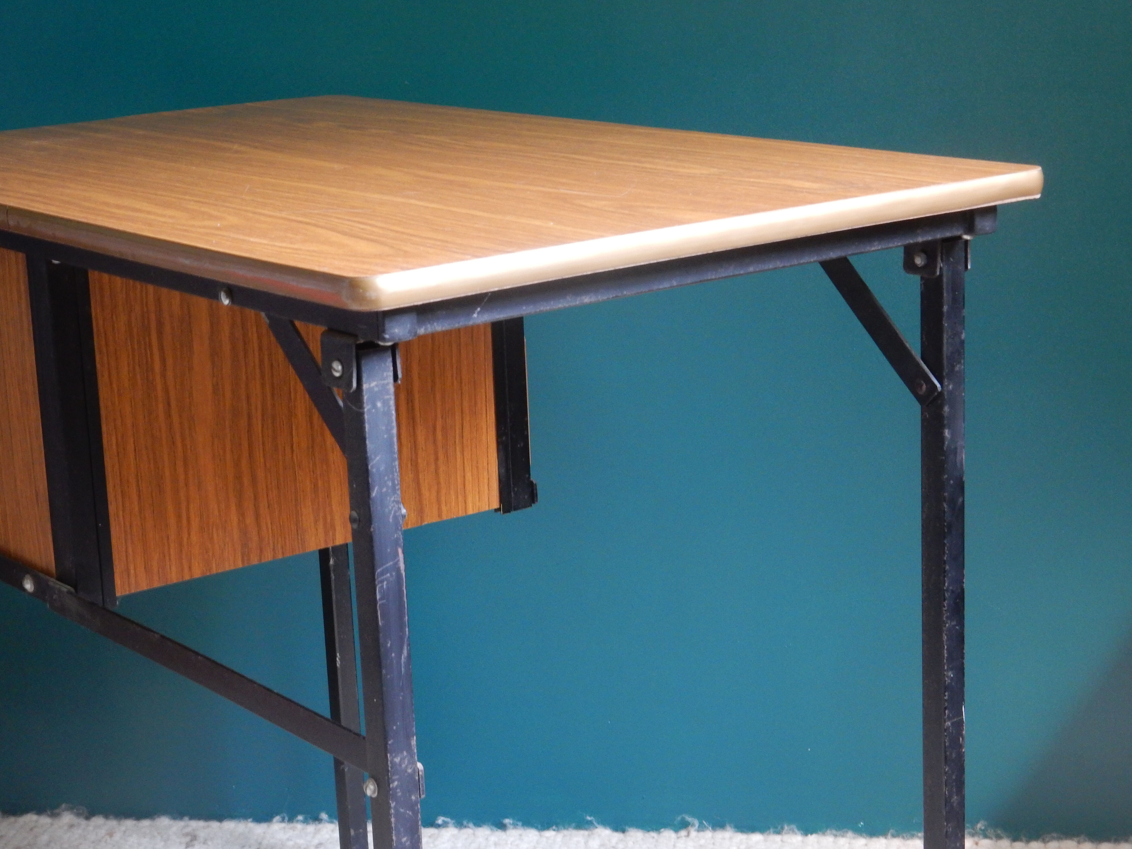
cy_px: 424
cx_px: 566
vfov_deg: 20.7
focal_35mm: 71
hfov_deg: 27.4
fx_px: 2322
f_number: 4.8
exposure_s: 1/8
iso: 400
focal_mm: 12.6
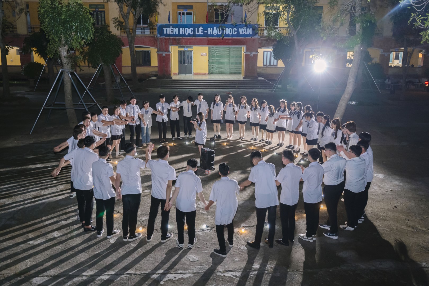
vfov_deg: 41.2
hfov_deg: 58.9
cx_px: 214
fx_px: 380
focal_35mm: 32
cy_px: 143
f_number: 3.5
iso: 5000
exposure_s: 1/100
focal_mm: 31.9
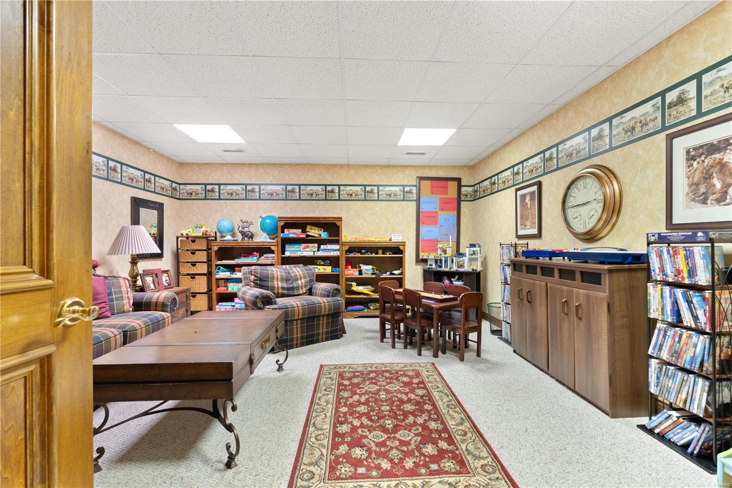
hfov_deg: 96.7
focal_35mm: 16
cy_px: 244
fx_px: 325
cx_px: 366
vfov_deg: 73.7
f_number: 8
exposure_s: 1/1.25
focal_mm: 16
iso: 400
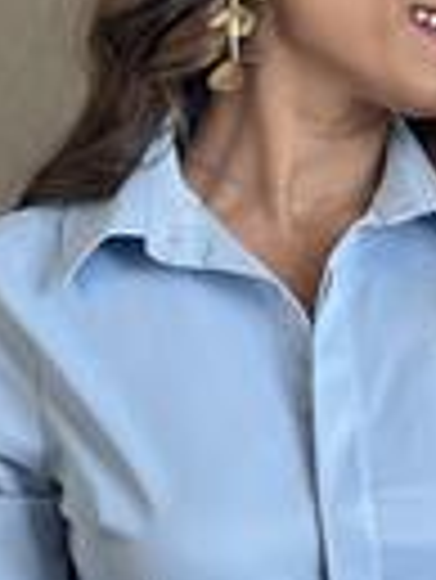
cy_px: 598
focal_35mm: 188
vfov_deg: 10.4
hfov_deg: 7.9
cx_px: 449
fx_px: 3152
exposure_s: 1/111
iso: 125
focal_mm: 6.86
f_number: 1.78
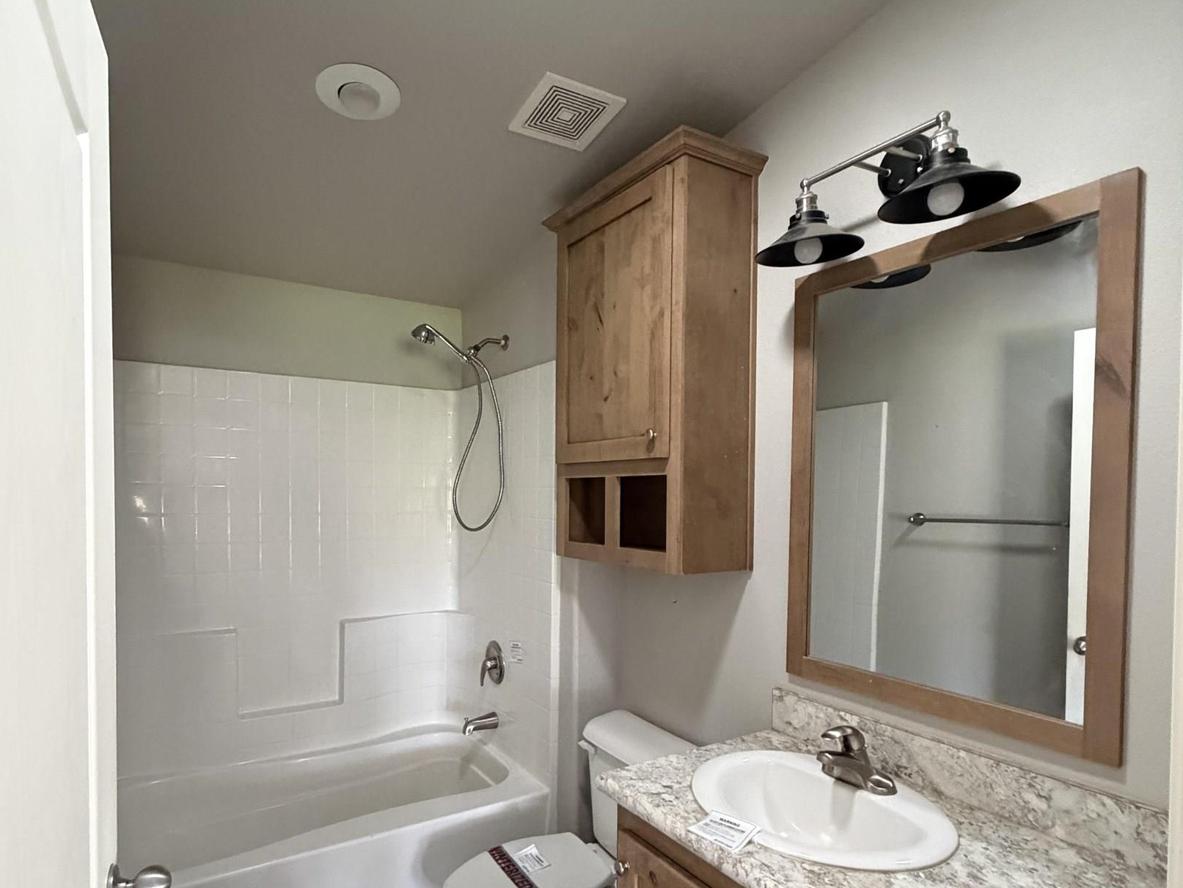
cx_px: 568
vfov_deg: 65.6
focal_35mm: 20
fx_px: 684
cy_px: 512
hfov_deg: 81.7
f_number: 2.2
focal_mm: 2.22
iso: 800
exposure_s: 1/60
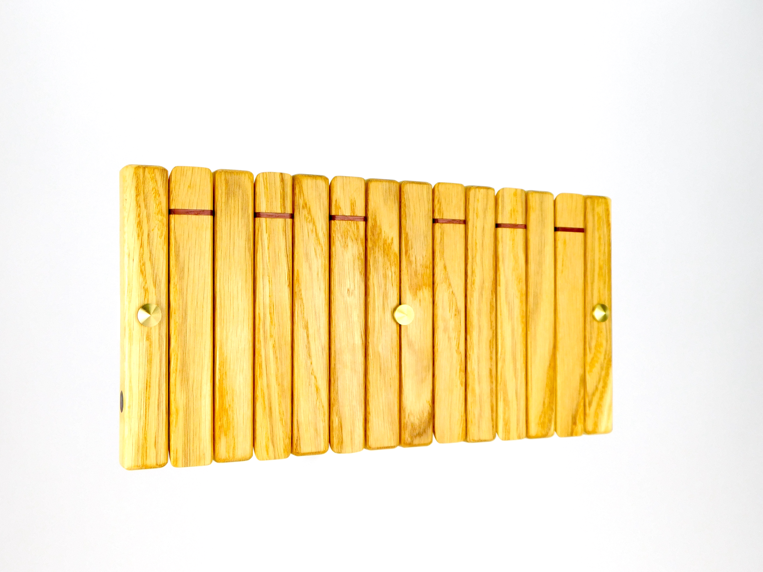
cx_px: 382
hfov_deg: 46.8
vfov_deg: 36.0
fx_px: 882
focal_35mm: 40
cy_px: 286
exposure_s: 1/320
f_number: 3.6
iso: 125
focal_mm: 7.1
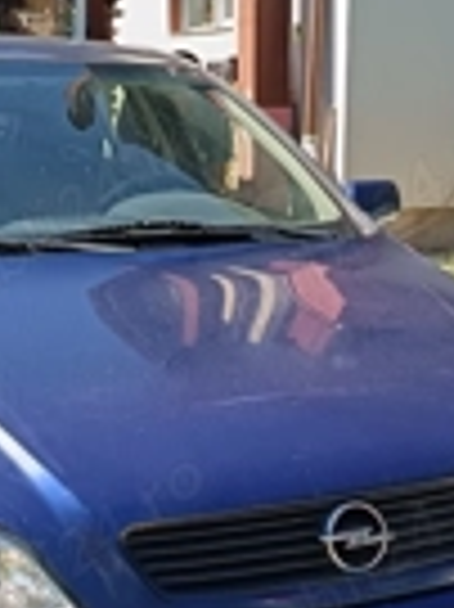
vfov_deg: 27.4
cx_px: 216
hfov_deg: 20.7
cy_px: 297
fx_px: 1244
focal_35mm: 71
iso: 100
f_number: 1.75
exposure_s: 1/154
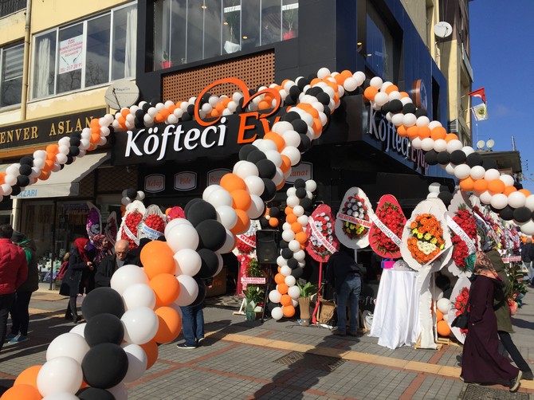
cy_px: 200
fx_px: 447
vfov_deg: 48.2
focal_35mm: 29
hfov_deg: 61.7
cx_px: 267
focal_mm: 4.15
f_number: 2.2
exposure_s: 1/4950
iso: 32
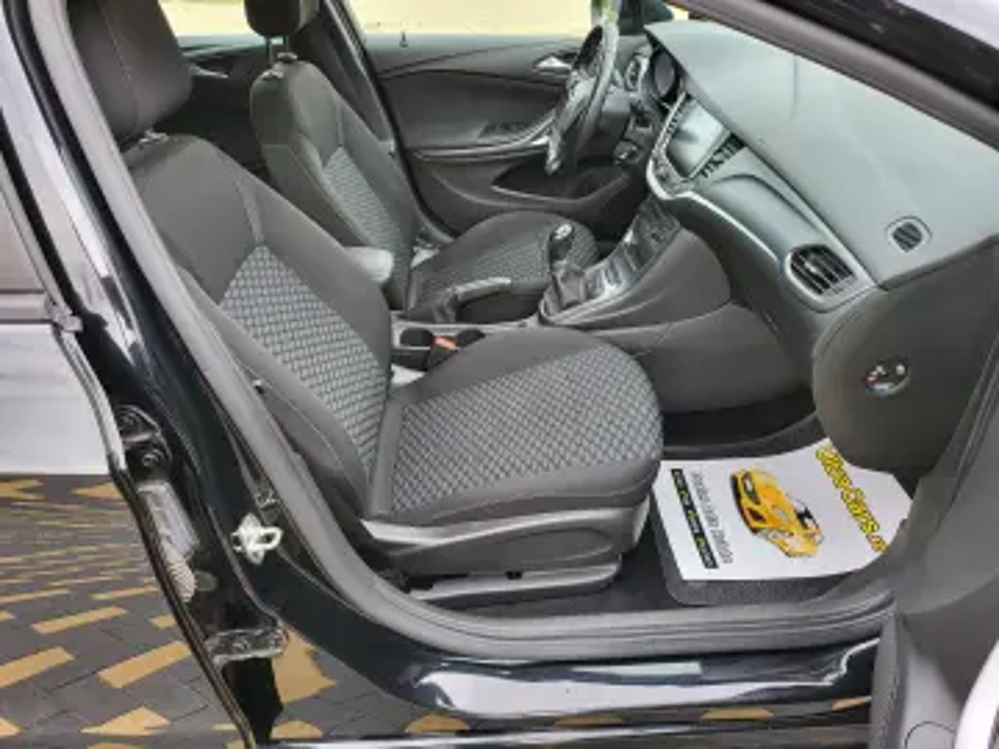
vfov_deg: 56.8
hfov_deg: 71.6
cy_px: 374
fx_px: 693
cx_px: 500
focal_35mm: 24
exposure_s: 1/132
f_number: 1.8
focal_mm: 5
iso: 40
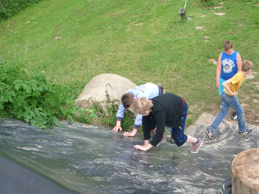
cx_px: 165
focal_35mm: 49
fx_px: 367
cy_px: 133
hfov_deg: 38.6
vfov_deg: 29.4
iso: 80
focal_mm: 5.8
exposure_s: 1/250
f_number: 2.6
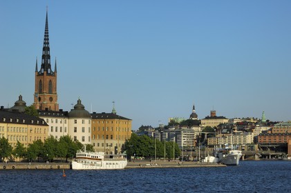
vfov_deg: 13.0
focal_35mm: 105
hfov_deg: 19.5
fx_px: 848
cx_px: 146
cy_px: 96
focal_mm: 70
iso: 100
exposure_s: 1/250
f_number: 11
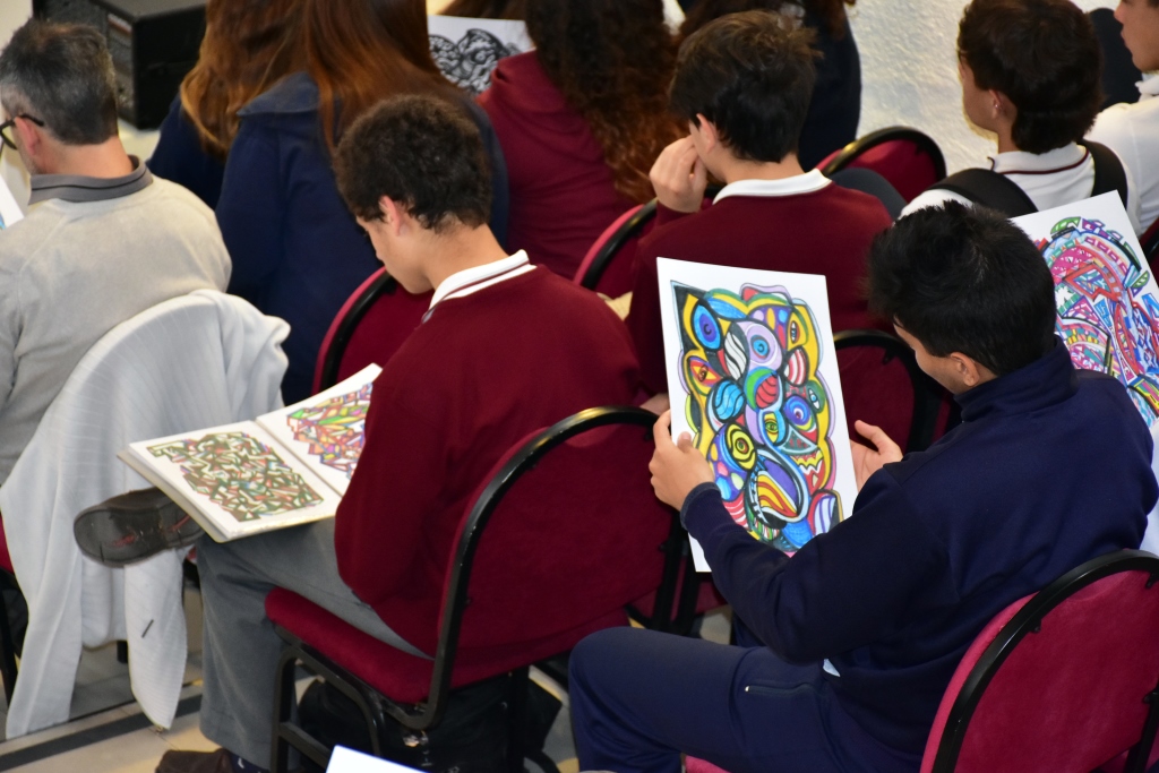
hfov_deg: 15.2
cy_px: 386
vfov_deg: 10.2
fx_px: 4347
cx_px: 580
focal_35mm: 135
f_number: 5.3
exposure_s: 1/200
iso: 1600
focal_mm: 90
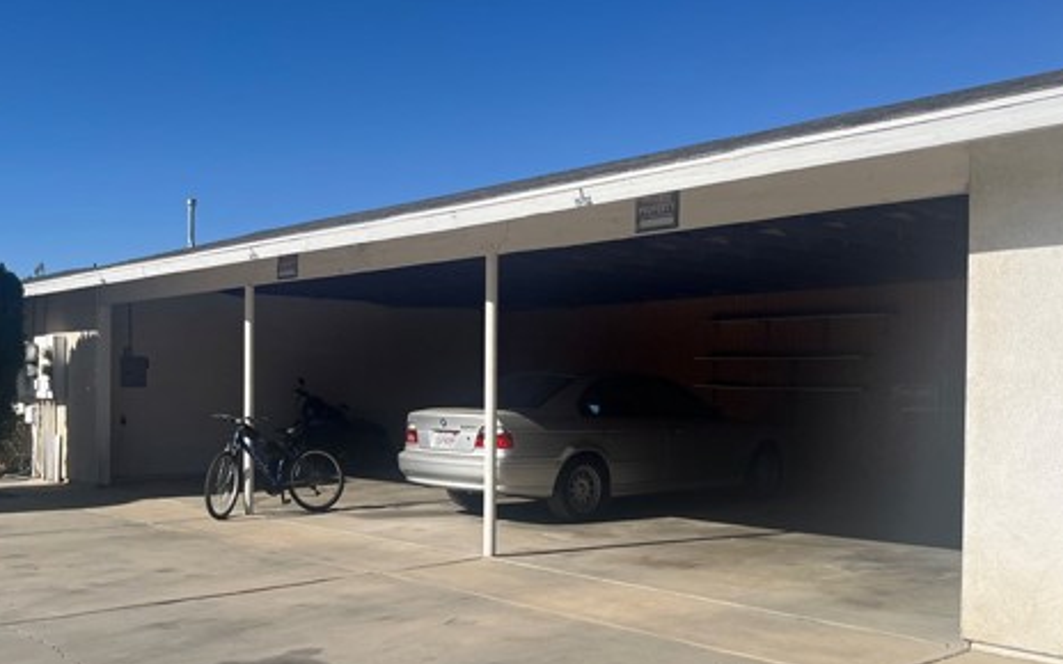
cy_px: 387
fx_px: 1101
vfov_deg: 33.5
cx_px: 511
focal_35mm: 38
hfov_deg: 51.5
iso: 50
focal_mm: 5.1
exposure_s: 1/5848
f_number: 1.6
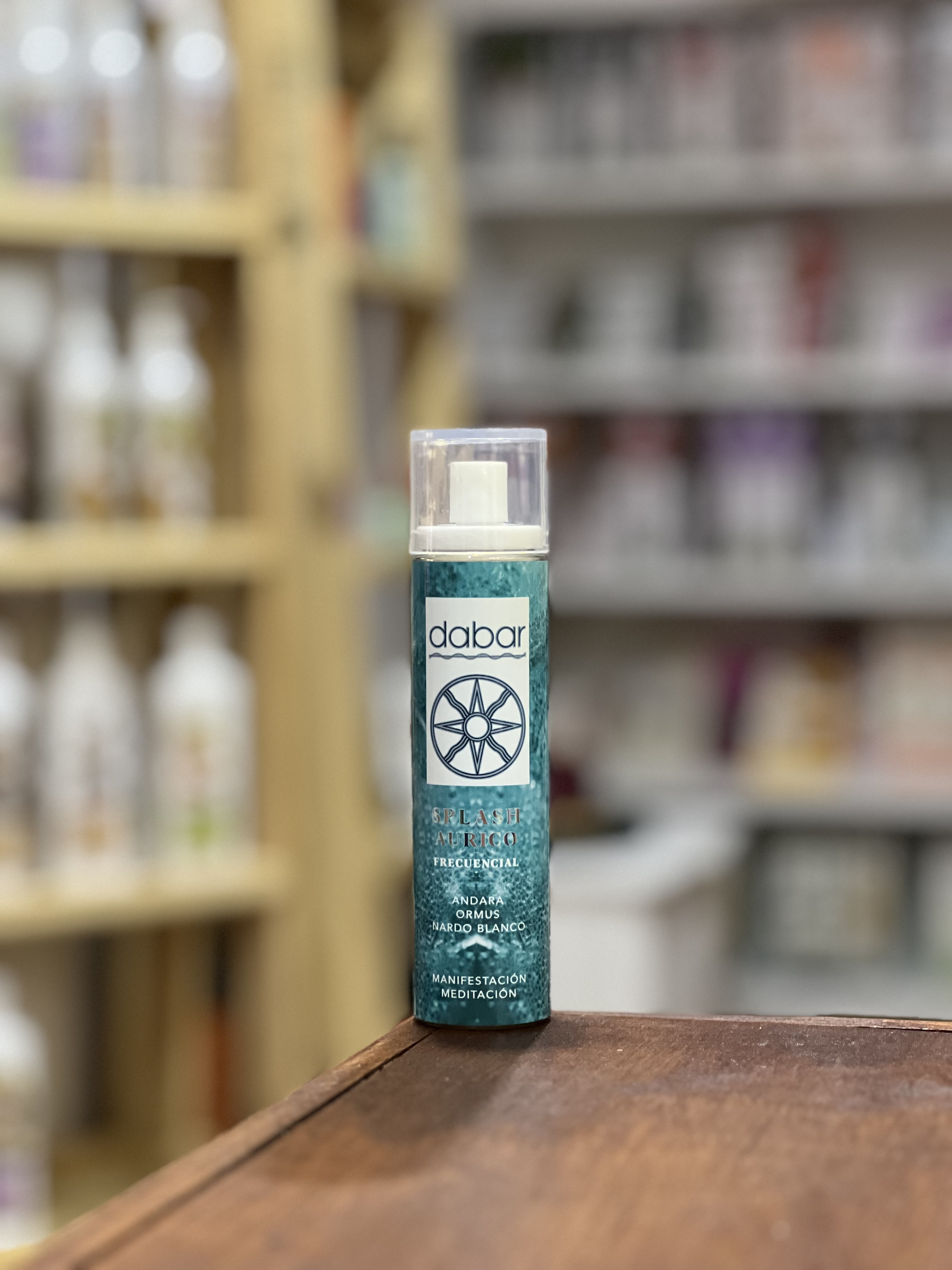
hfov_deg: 19.1
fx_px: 2824
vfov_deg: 25.3
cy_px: 635
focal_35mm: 77
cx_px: 476
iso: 320
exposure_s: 1/20
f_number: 2.8
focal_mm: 9
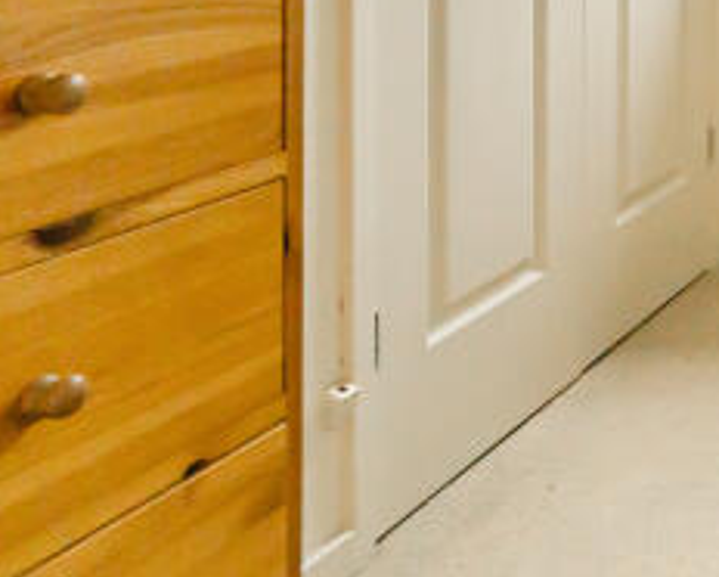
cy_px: -147
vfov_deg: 23.6
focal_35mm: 58
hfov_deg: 20.7
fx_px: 1235
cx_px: 1336
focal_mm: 14
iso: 400
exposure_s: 1/100
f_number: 7.1
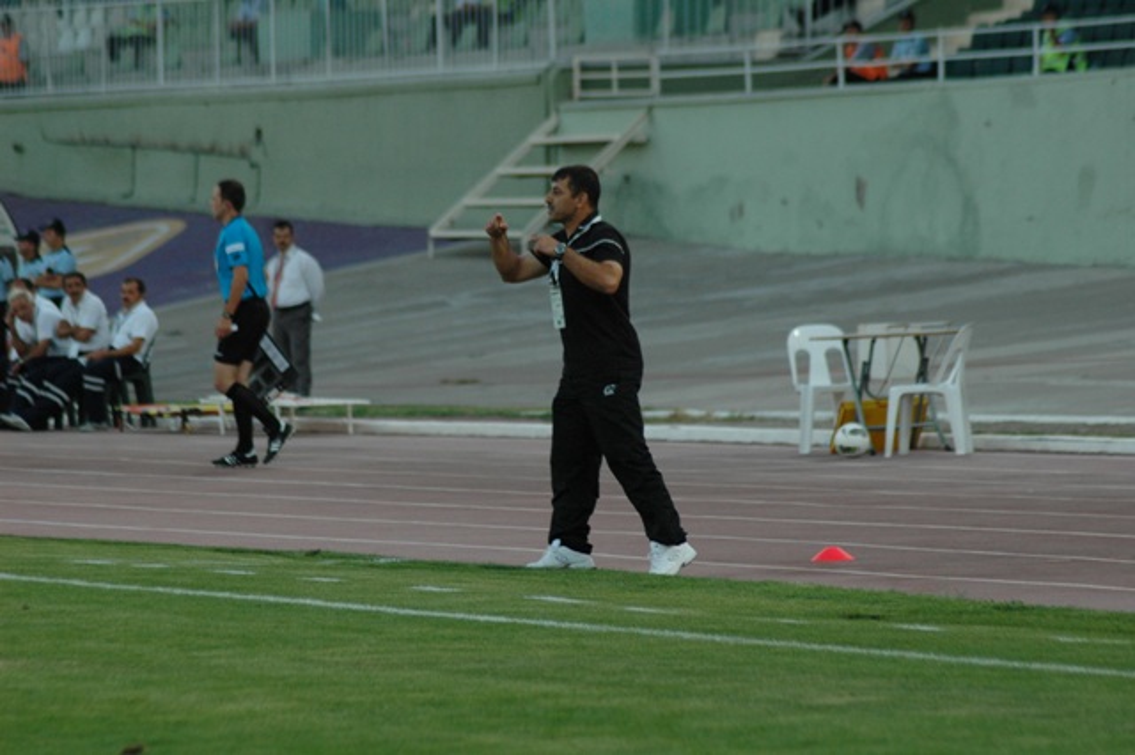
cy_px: 378
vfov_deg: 5.4
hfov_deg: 8.1
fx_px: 8035
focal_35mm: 255
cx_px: 568
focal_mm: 170
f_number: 5
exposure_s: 1/320
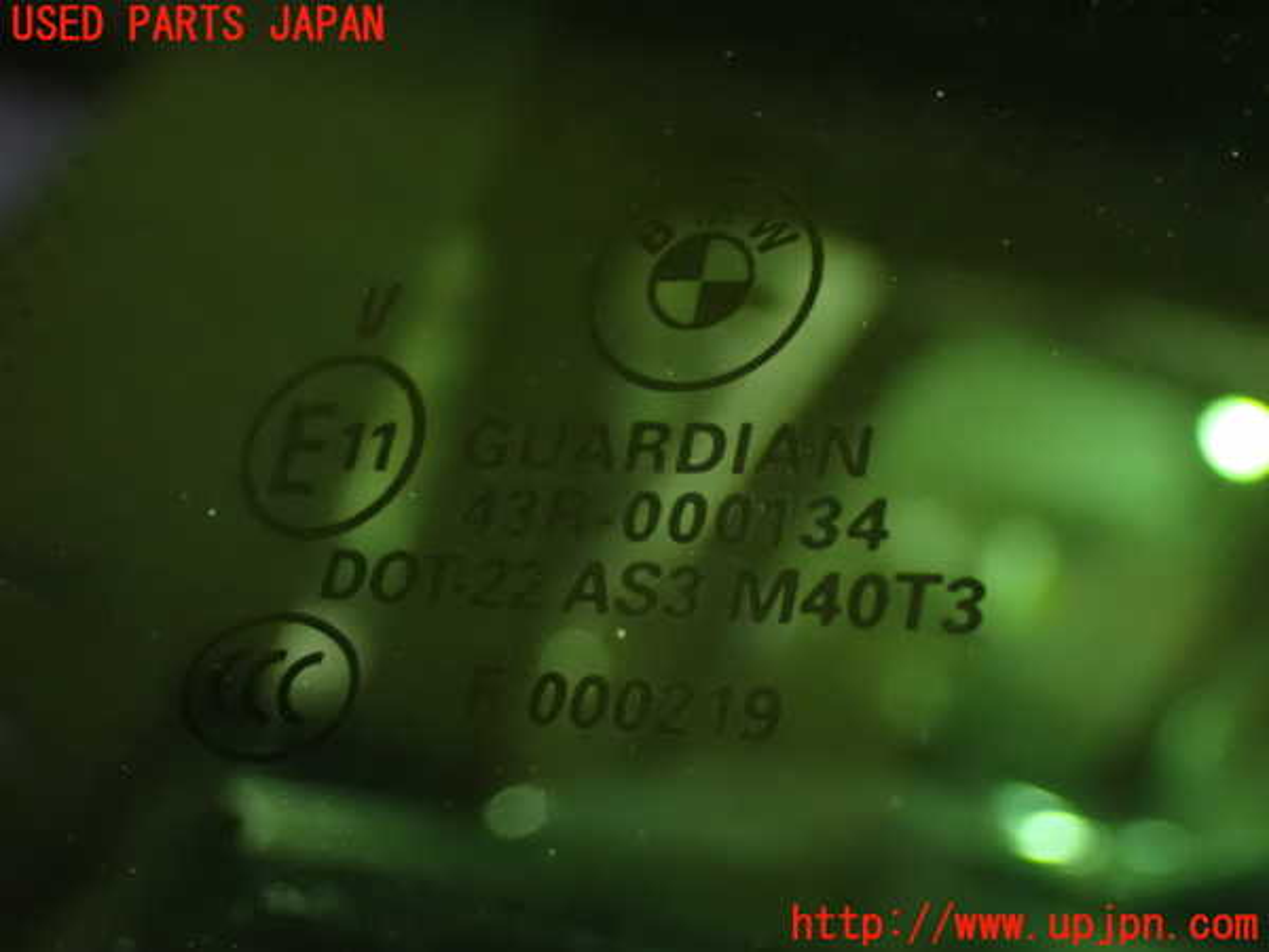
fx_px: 2126
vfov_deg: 25.2
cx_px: 634
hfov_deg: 33.2
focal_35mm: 58
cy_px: 476
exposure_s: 1/10
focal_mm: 10.35
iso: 1600
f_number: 3.5
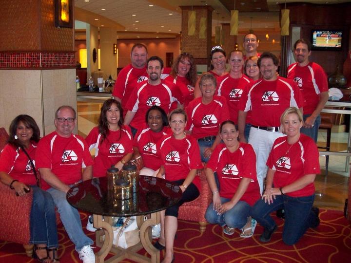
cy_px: 132
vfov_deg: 38.7
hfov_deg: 50.1
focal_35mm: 37
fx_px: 375
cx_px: 176
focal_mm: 6.2
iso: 200
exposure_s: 1/45
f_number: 2.8
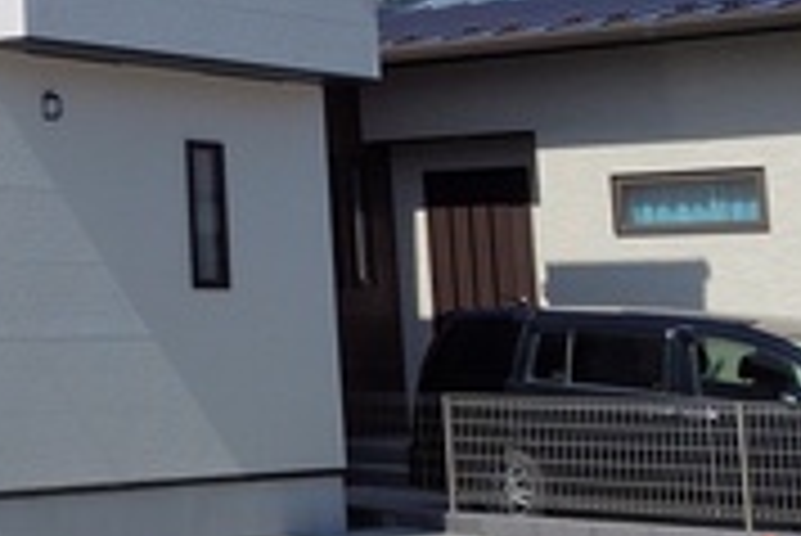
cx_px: -432
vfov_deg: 15.5
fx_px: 1915
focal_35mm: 86
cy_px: -41
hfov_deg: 20.1
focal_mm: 5.6
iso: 50
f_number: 1.9
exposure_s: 1/2687
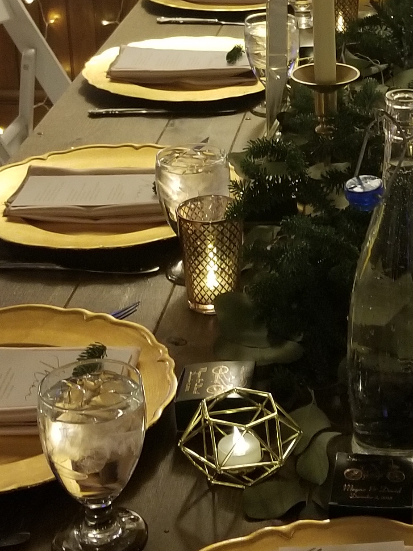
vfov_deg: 22.8
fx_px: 1352
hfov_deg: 17.1
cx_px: 384
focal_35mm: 85
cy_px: 144
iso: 250
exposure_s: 1/24
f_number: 1.7
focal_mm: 4.25
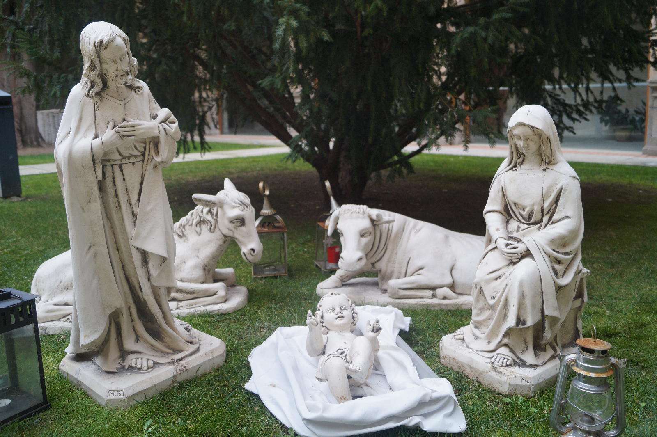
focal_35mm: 27
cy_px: 218
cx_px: 328
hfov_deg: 67.4
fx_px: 492
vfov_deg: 47.9
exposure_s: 1/160
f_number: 4
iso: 320
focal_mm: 18
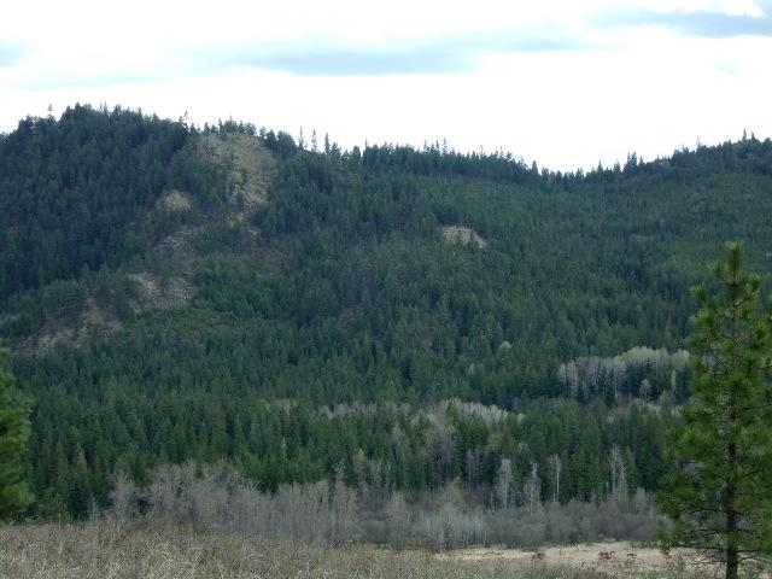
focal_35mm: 108
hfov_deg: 18.2
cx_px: 386
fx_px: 2409
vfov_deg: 13.7
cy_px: 290
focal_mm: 19.6
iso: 80
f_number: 6.6
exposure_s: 1/85
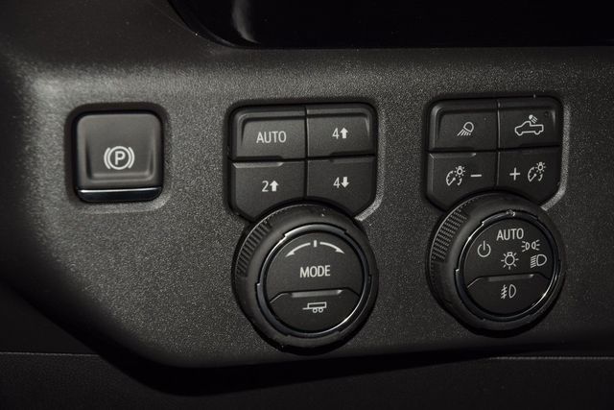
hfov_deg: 19.5
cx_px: 307
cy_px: 205
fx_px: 1791
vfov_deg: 13.0
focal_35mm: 105
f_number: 8
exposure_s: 1/125
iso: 100
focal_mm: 70
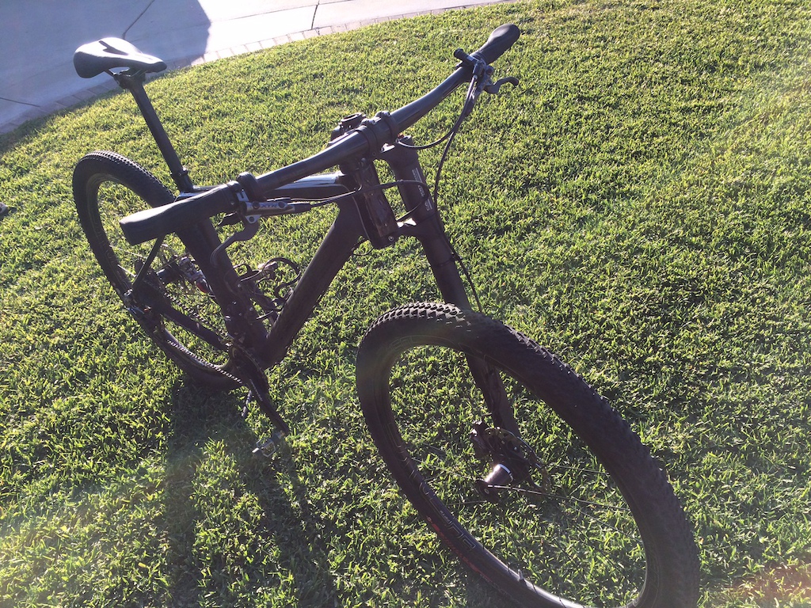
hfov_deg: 61.7
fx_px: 679
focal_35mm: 29
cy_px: 304
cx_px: 406
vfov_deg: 48.2
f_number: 2.2
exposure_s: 1/651
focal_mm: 4.15
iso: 32
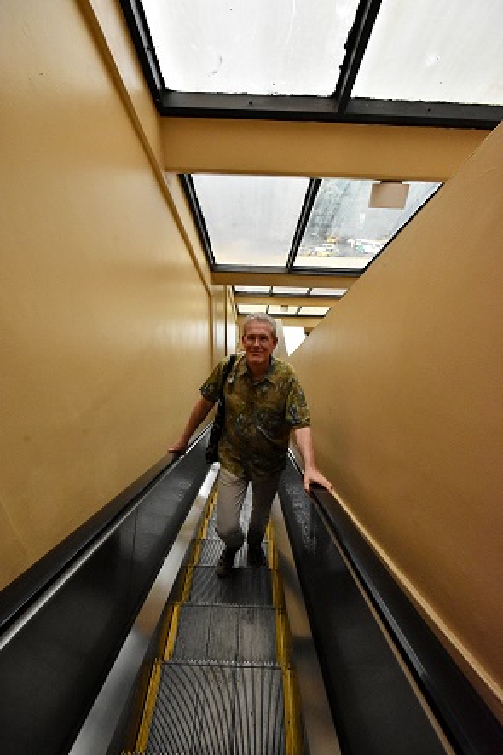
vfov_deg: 100.4
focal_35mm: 15
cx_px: 252
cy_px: 378
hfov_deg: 77.3
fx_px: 315
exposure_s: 1/250
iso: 2500
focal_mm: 10
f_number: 11
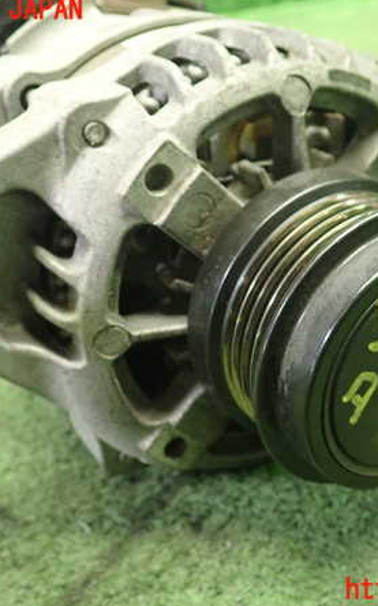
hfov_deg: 29.7
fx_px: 710
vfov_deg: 46.2
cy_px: 300
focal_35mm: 43
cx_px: 244
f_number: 2.3
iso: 800
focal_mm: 5.5
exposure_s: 1/40
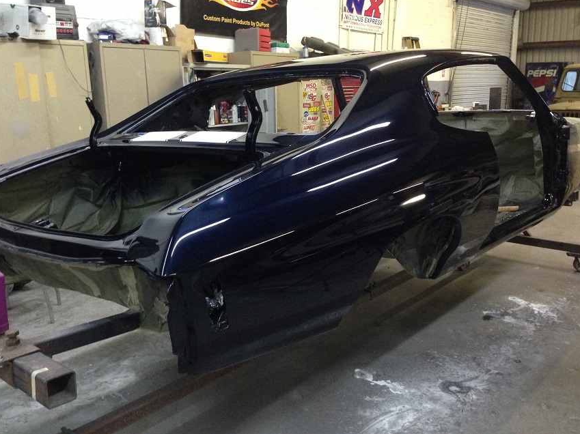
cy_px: 205
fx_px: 586
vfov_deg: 40.7
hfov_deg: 52.6
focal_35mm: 35
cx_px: 293
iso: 320
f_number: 2.4
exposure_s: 1/20
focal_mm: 4.13
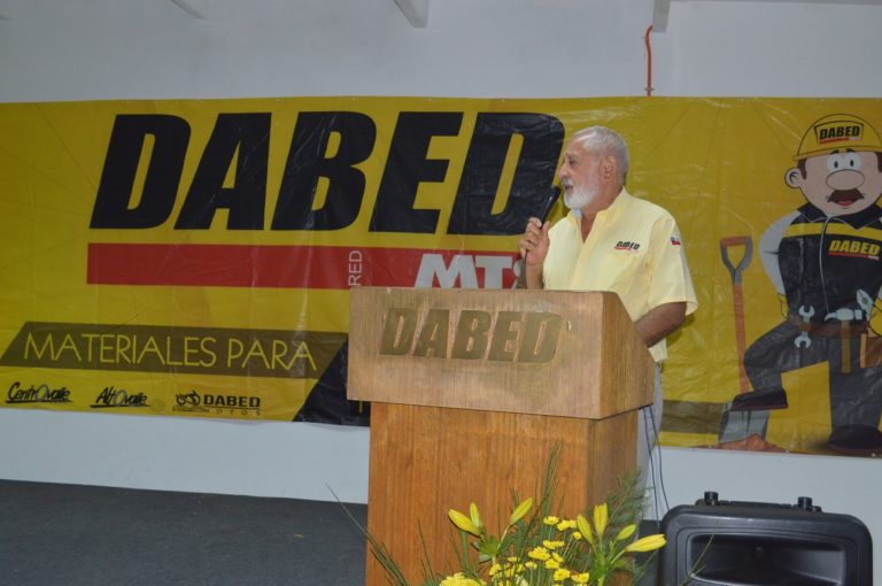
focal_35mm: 39
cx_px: 441
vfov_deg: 34.1
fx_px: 954
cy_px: 293
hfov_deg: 49.6
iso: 800
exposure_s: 1/60
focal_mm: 26
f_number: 4.2
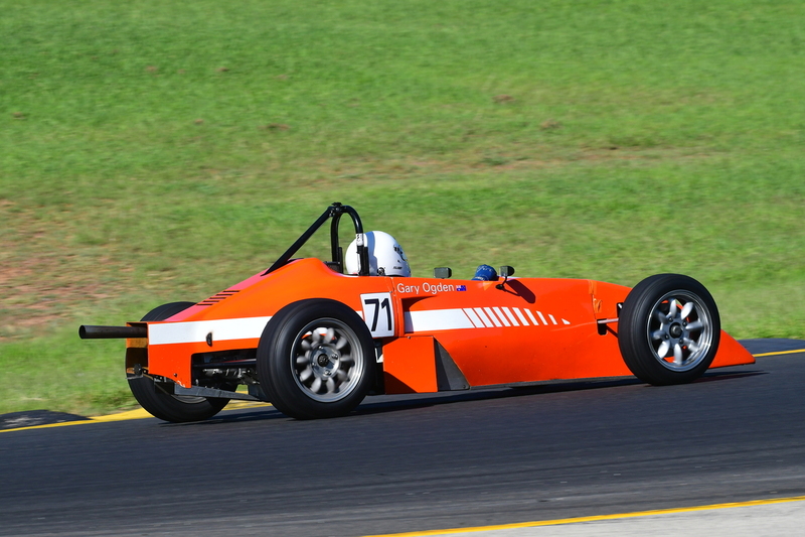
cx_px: 402
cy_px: 268
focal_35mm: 300
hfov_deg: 6.9
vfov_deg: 4.6
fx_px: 6707
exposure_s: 1/640
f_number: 13
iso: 500
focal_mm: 200
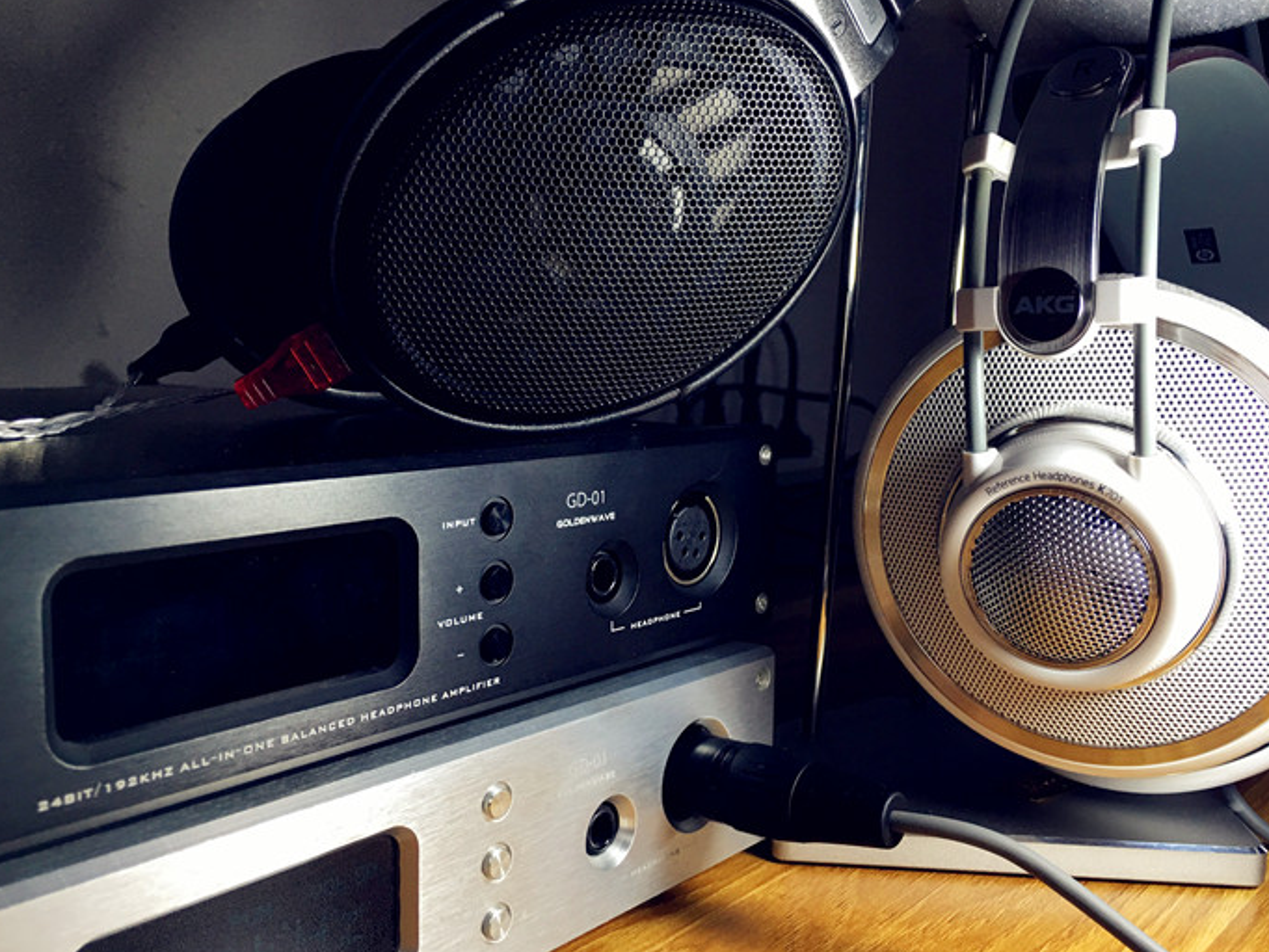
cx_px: 690
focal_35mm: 34
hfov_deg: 53.9
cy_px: 487
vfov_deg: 41.8
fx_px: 1247
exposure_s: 1/33
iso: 50
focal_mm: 4.15
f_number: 2.2
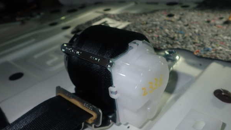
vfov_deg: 35.6
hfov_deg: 59.5
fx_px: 202
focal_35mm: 33
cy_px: 75
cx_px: 115
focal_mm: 5.4
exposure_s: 1/30
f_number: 6.3
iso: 200
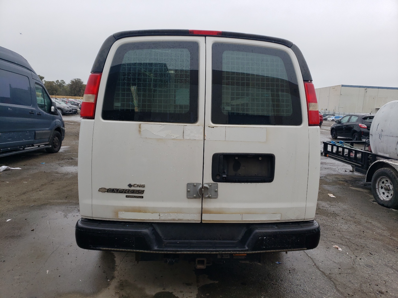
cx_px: 199
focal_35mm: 26
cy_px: 149
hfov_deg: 67.3
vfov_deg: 53.1
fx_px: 299
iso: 50
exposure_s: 1/476
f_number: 1.5
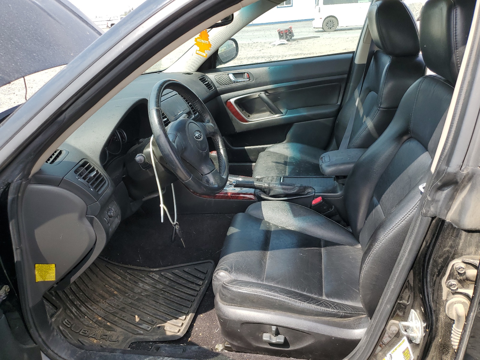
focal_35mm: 26
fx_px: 361
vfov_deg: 53.1
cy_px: 180
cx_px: 240
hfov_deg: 67.3
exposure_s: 1/909
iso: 50
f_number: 1.5
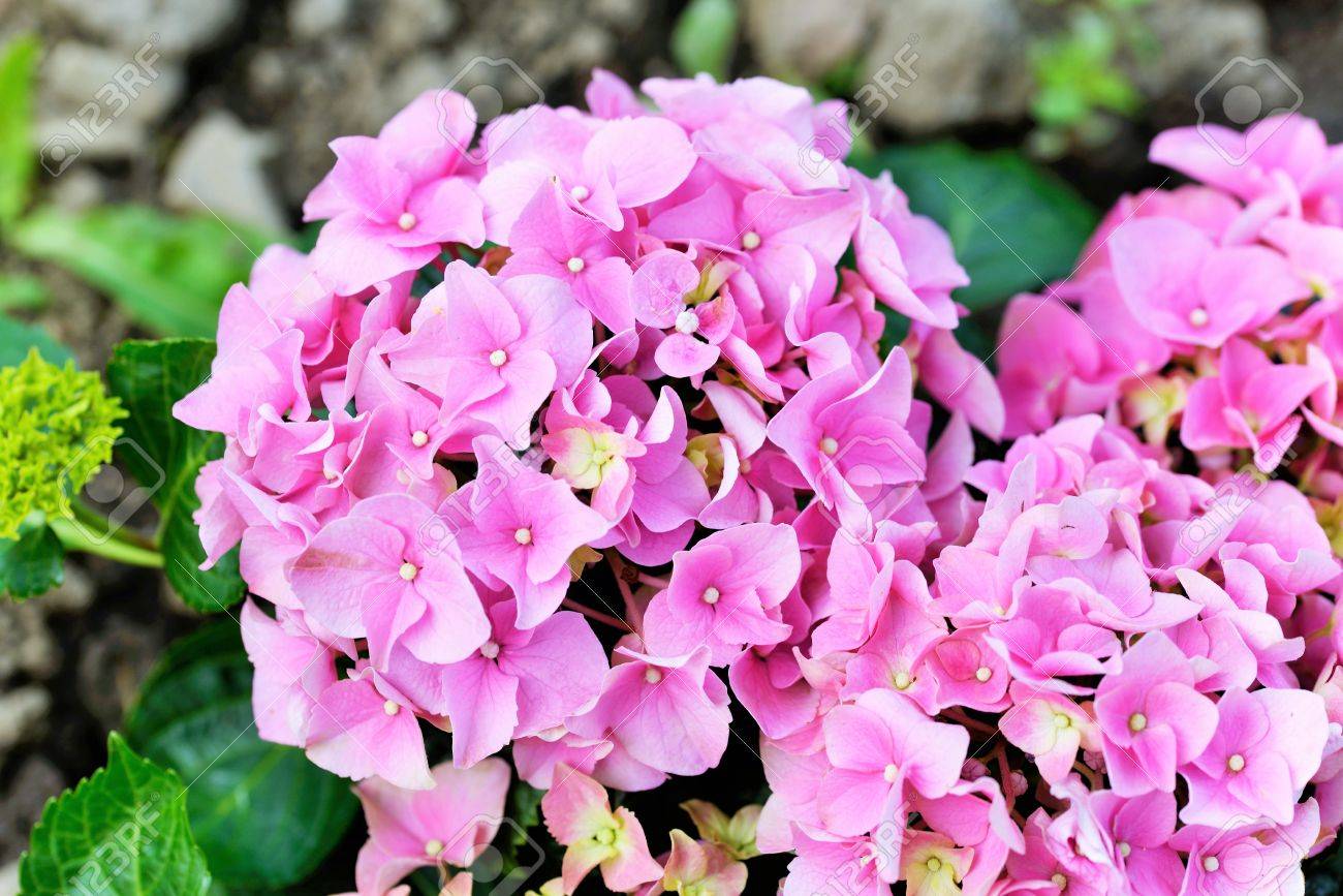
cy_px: 448
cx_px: 672
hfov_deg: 19.5
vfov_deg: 13.0
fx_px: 3917
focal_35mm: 105
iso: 100
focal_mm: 105
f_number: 6.3
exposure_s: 1/200
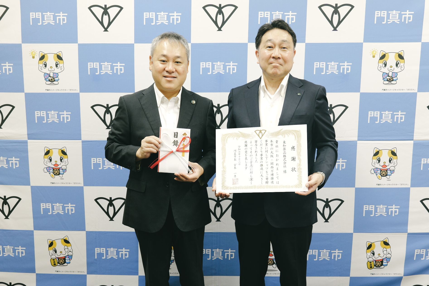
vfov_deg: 53.1
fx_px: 286
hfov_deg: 73.7
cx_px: 214
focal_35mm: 24
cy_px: 143
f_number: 5
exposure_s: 1/30
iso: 800
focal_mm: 24
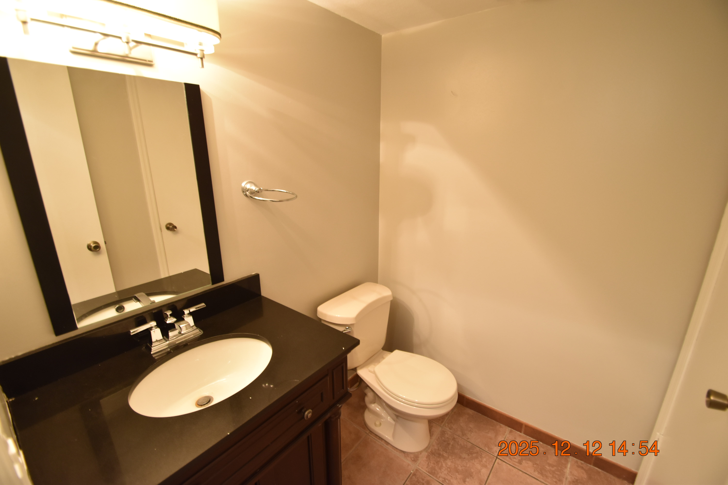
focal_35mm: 15
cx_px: 364
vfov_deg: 77.3
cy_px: 242
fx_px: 303
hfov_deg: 100.4
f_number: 3.5
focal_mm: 10
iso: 800
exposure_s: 1/30
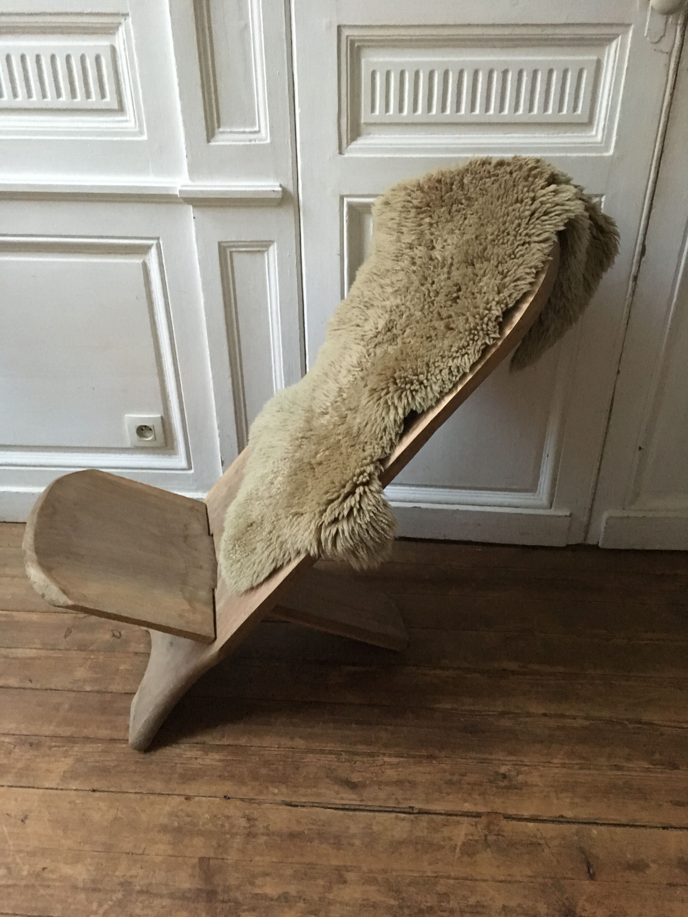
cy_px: 458
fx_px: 769
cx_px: 344
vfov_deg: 61.7
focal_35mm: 29
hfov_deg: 48.2
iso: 320
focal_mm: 4.15
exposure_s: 1/17
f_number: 2.2
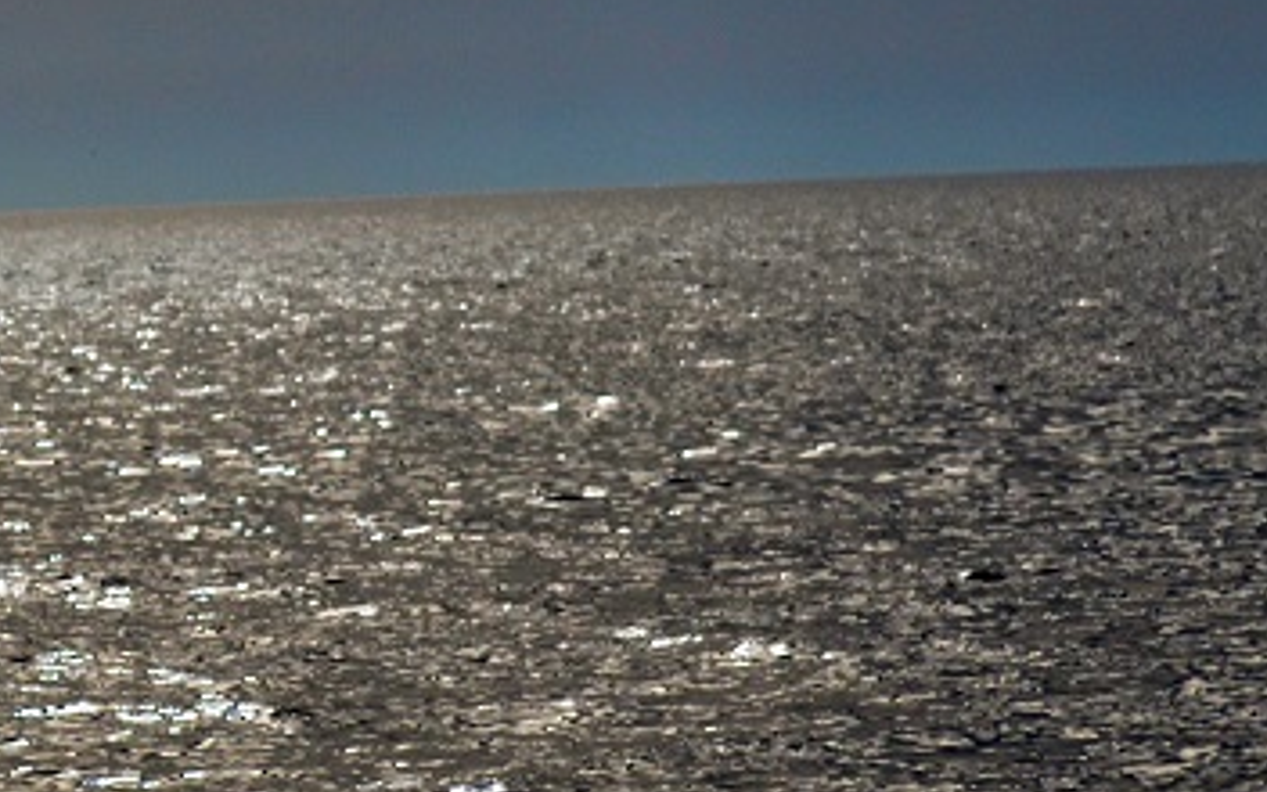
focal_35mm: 303
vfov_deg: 4.3
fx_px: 10463
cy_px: 283
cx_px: -261
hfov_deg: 6.9
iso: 560
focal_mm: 70
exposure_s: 1/8000
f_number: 4.5
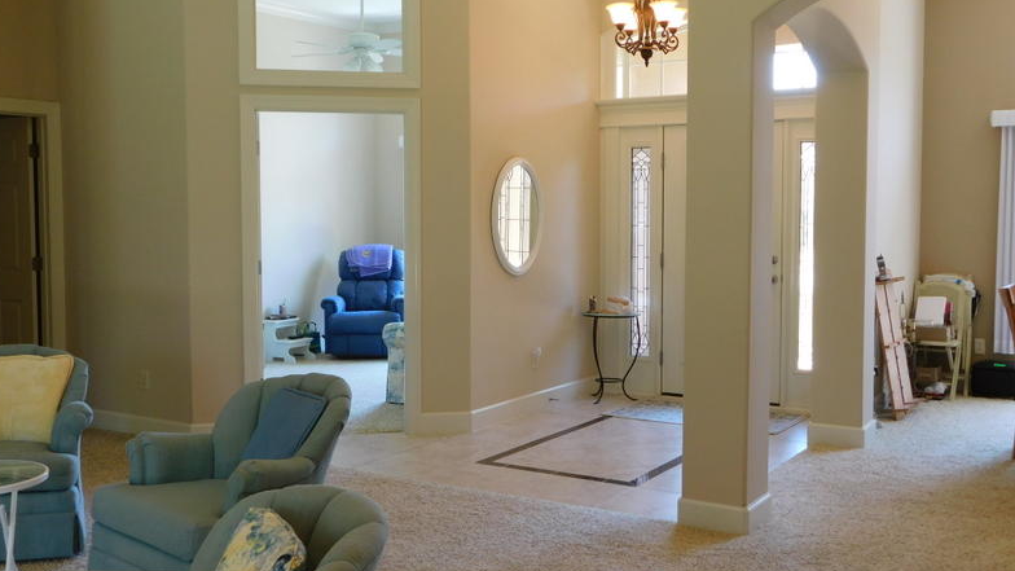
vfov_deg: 29.7
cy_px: 269
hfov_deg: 50.5
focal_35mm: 40
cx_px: 498
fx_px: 1077
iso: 180
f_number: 3.5
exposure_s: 1/30
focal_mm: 6.3
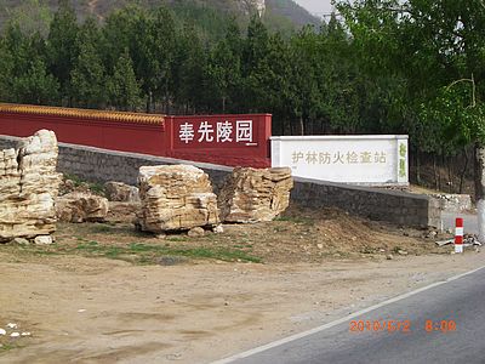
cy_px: 182
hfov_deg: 17.3
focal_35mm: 114
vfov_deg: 13.0
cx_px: 242
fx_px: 1597
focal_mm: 18.6
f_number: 5.2
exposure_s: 1/250
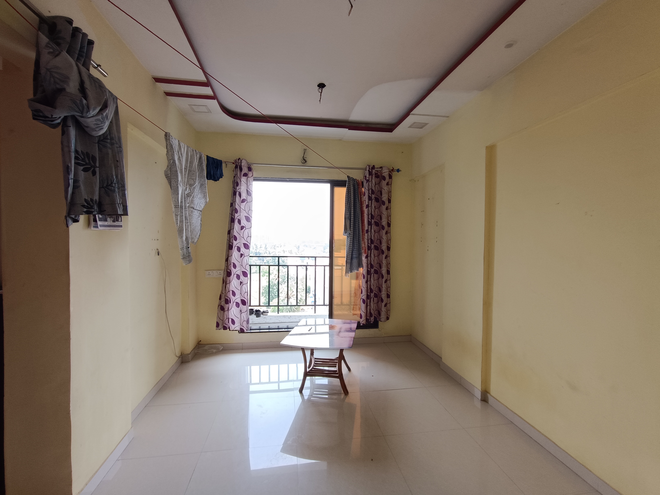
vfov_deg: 78.1
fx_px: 305
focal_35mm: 16
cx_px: 330
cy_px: 248
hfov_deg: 94.5
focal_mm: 1.66
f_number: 2.2
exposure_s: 1/100
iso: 63
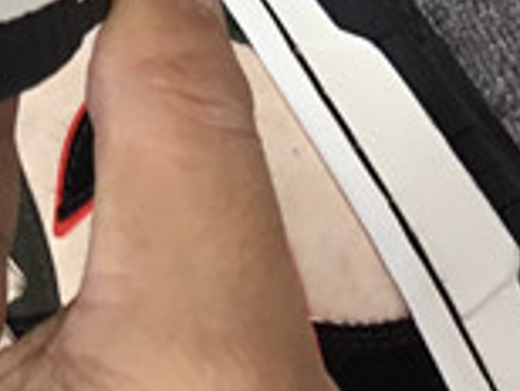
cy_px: -544
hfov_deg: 10.7
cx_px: -155
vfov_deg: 7.7
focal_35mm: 181
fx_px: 2723
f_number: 2.4
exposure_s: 1/100
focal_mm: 3.3
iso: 32
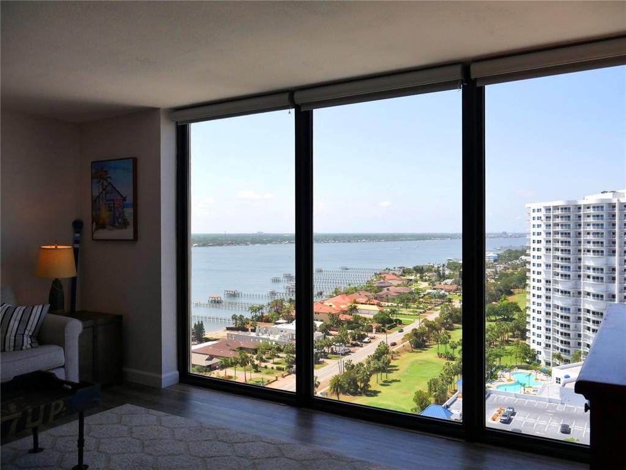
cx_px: 313
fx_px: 507
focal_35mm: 28
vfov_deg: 49.8
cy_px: 235
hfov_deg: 63.4
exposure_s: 1/1300
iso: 400
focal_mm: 14
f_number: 5
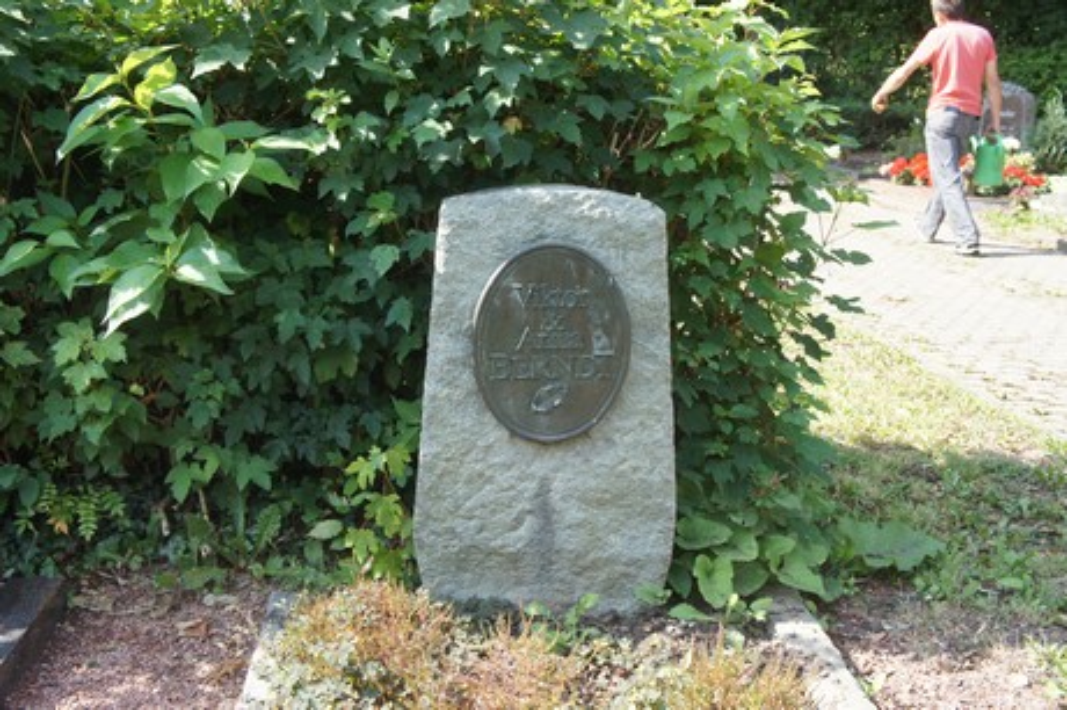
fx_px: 1244
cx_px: 534
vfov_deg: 31.8
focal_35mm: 42
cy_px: 355
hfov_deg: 46.4
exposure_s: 1/250
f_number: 5.6
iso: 400
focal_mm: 28
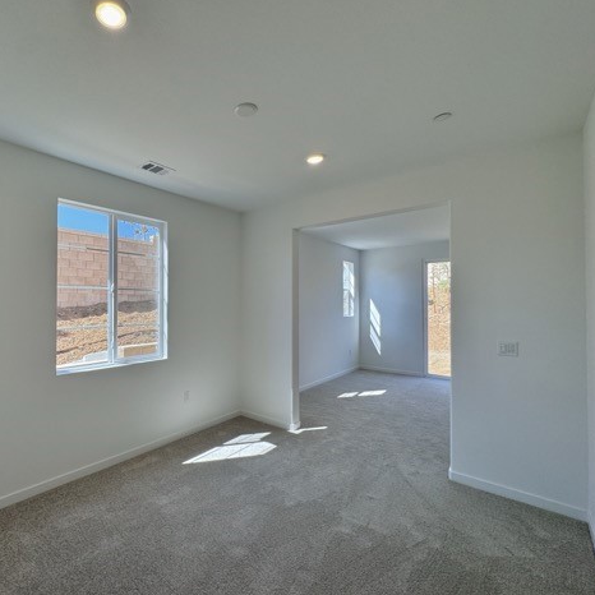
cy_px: 299
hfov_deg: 81.3
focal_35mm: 17
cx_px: 200
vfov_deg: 84.0
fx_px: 331
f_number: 2.2
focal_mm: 2.22
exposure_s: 1/177
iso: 40
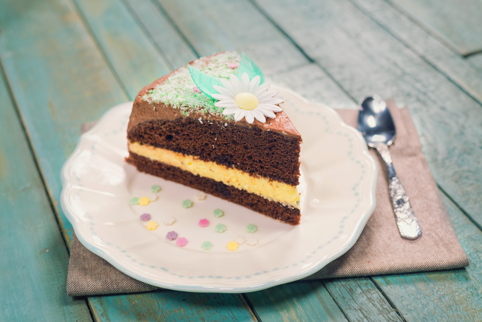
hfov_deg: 39.6
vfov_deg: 27.0
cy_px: 161
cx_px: 241
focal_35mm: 50
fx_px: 670
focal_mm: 50
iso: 250
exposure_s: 1/320
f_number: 5
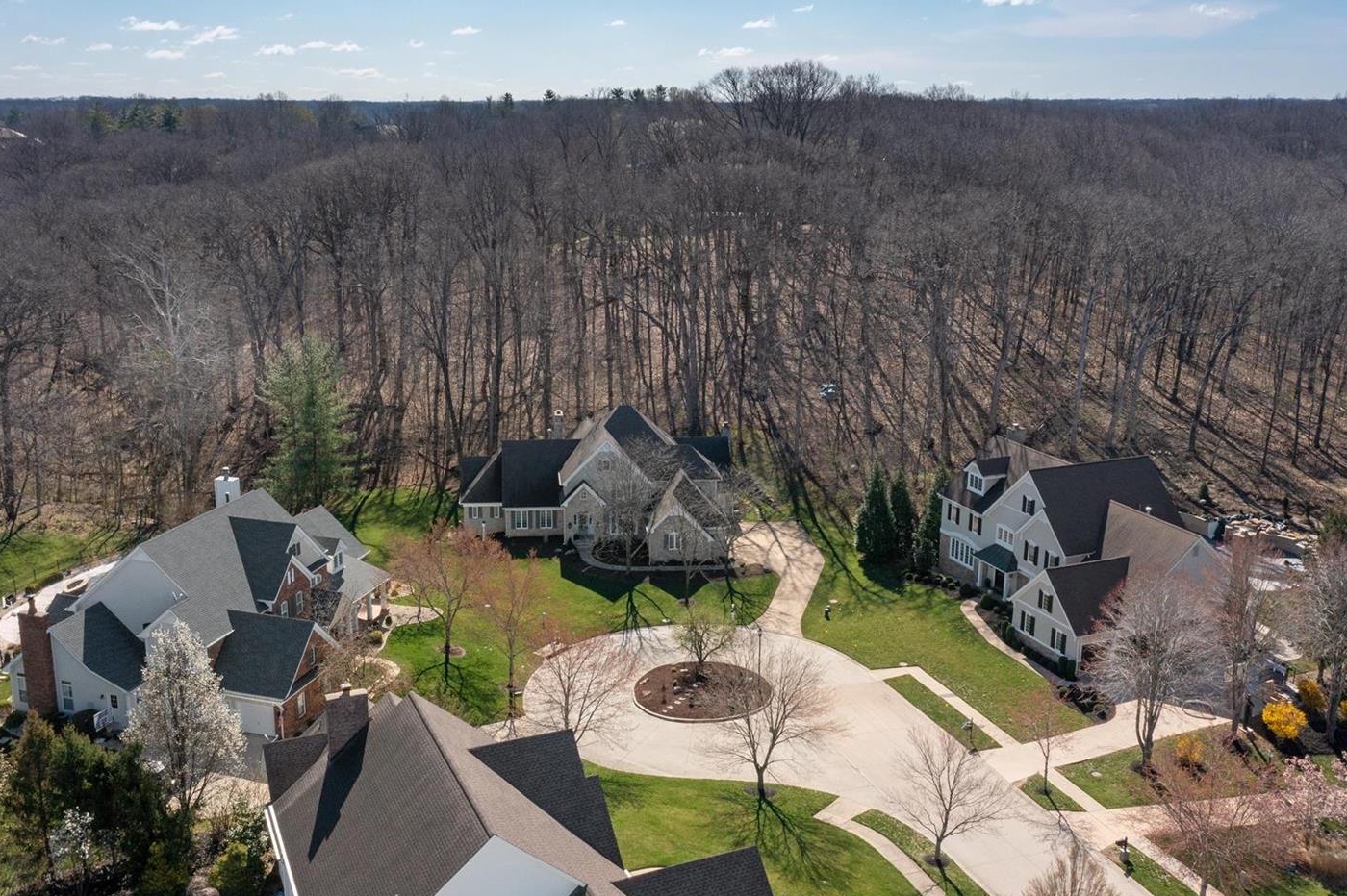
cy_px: 412
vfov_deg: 41.0
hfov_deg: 58.7
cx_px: 627
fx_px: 1197
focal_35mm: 32
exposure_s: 1/500
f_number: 7.1
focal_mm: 10.26
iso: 100
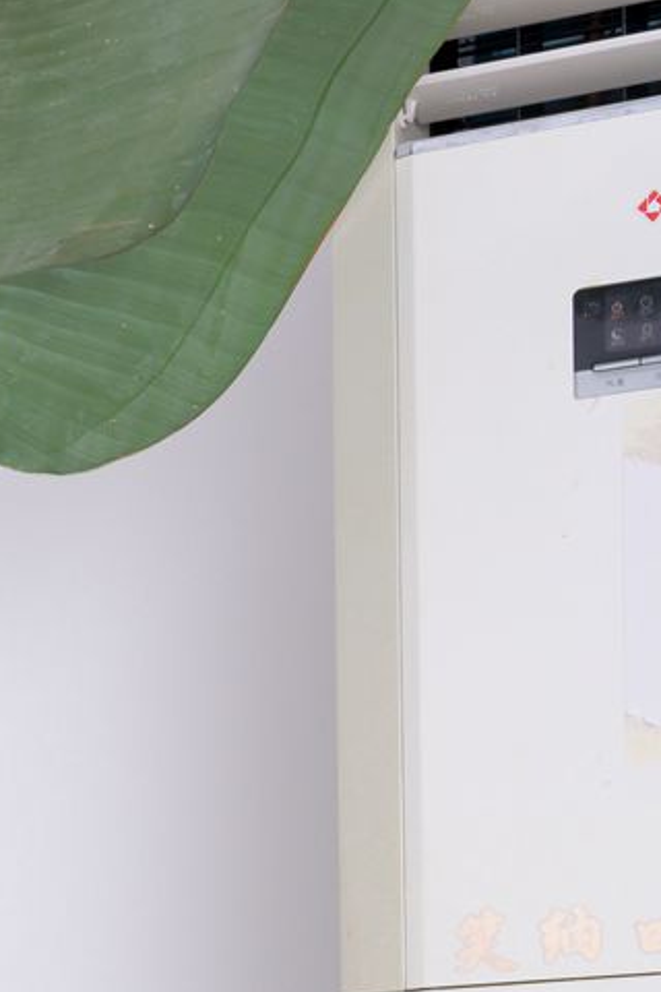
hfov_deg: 9.5
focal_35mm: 136
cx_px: -624
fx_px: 3746
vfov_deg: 14.4
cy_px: 1343
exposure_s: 1/160
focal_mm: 33.5
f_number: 6.3
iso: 320
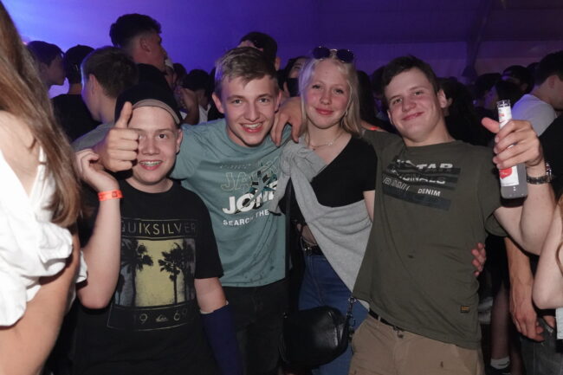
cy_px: 188
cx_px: 282
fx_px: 469
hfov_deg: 61.9
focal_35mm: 30
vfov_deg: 43.6
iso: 2500
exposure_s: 1/125
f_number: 2.8
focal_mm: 11.03
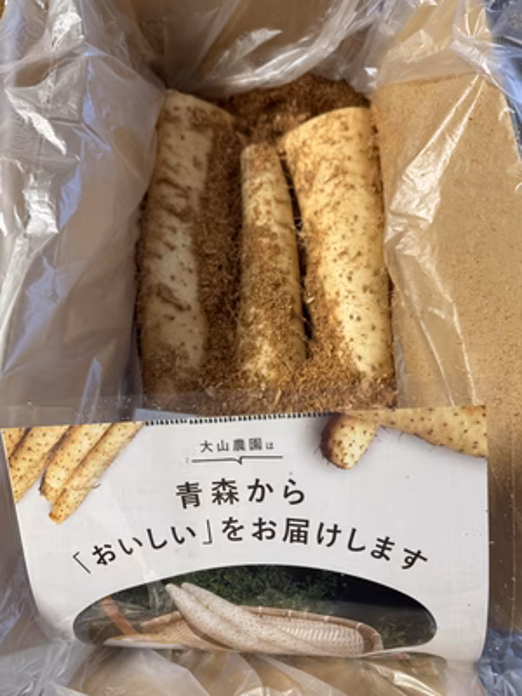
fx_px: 483
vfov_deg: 71.6
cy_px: 348
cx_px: 261
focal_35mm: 24
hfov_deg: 56.8
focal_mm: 6.76
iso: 200
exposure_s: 1/100
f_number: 1.78
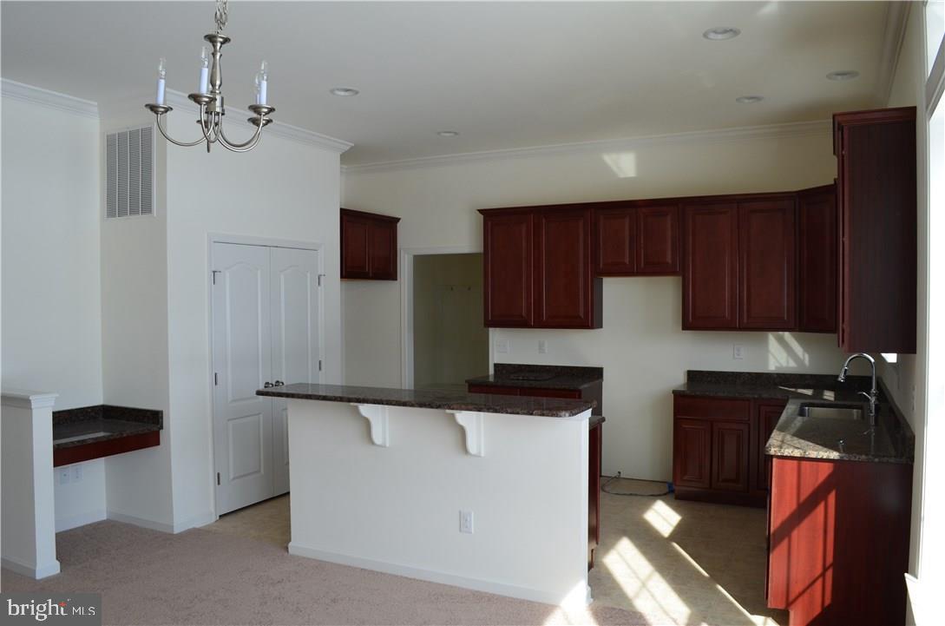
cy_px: 313
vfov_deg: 47.7
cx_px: 472
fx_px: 707
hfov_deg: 67.5
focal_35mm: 27
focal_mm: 18
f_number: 9
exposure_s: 1/125
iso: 400
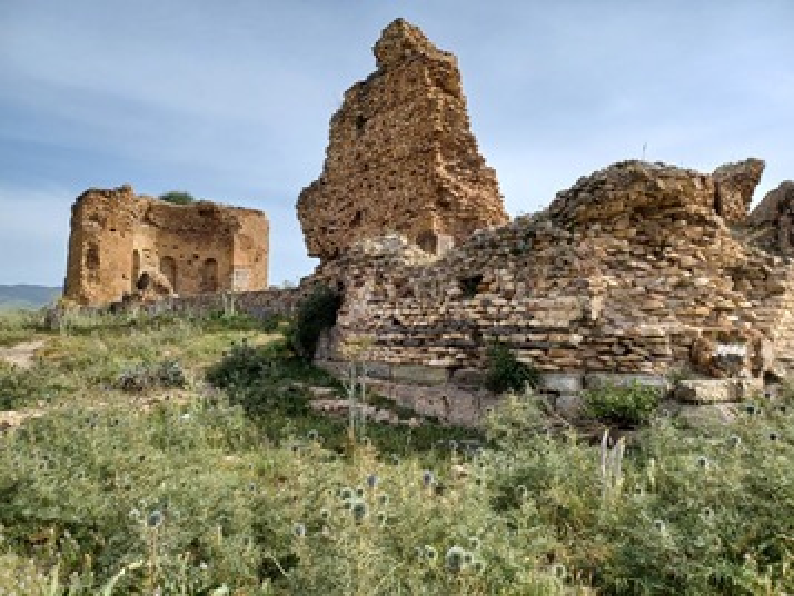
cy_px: 298
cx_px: 397
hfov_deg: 69.4
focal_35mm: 25
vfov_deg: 54.9
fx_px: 574
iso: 32
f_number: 1.8
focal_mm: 4.6
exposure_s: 1/393
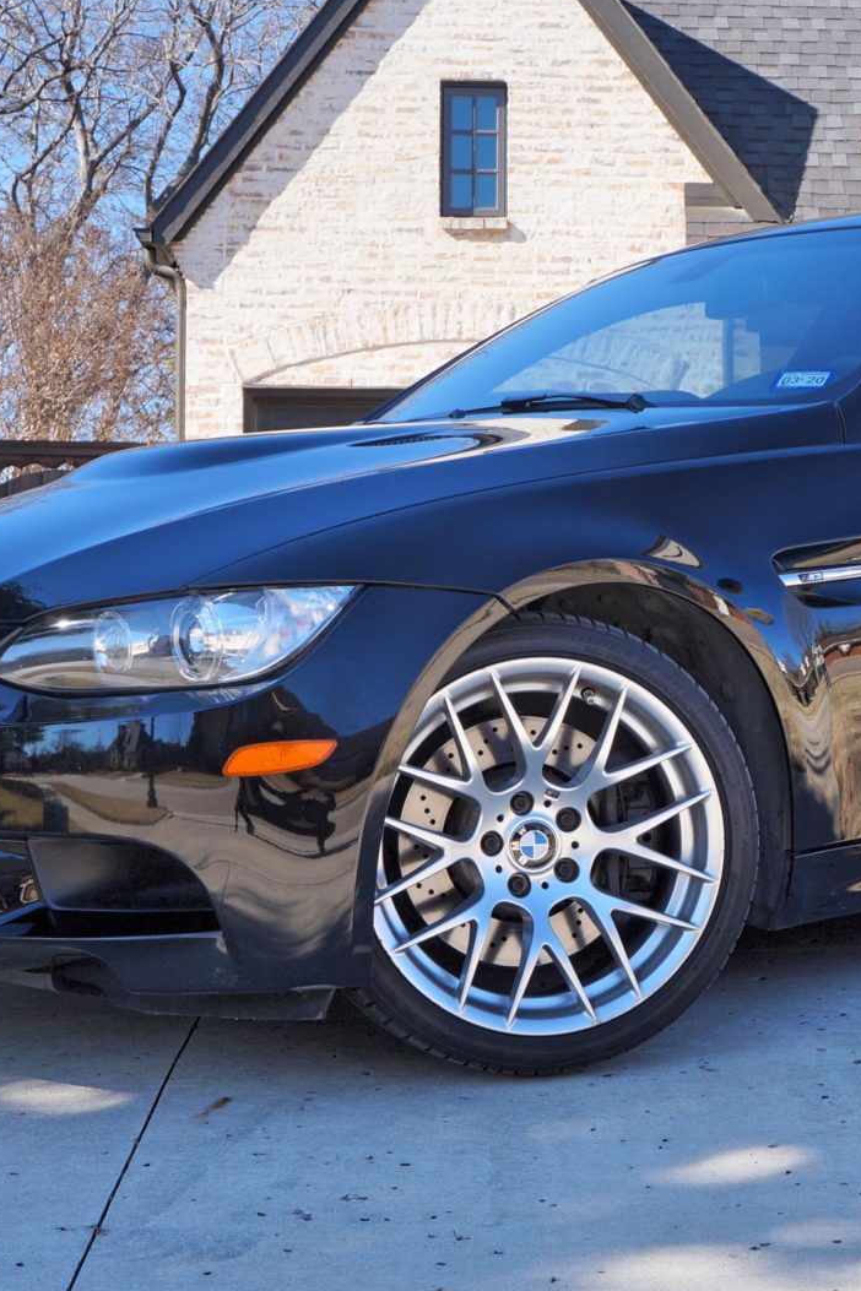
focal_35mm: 70
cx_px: 650
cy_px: 822
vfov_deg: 28.7
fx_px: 2511
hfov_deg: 19.3
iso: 100
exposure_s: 1/100
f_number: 9
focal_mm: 24
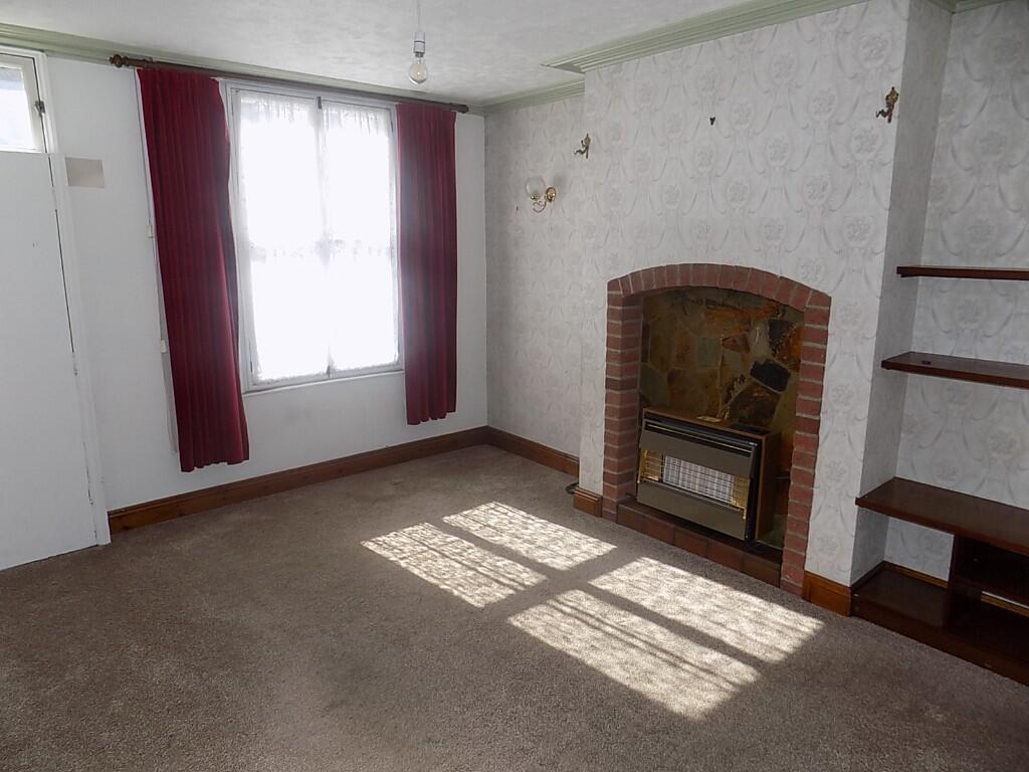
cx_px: 514
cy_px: 386
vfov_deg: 58.9
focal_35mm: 23
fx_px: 684
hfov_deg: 73.9
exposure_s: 1/125
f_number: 3.1
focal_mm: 4
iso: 80
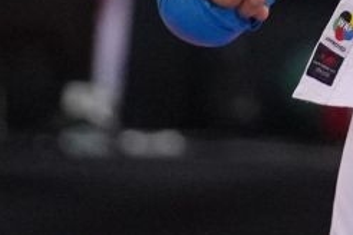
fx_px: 21561
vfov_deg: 0.6
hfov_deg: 0.9
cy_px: -352
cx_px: 705
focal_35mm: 2199
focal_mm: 200
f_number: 2.8
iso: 2500
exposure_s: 1/1000
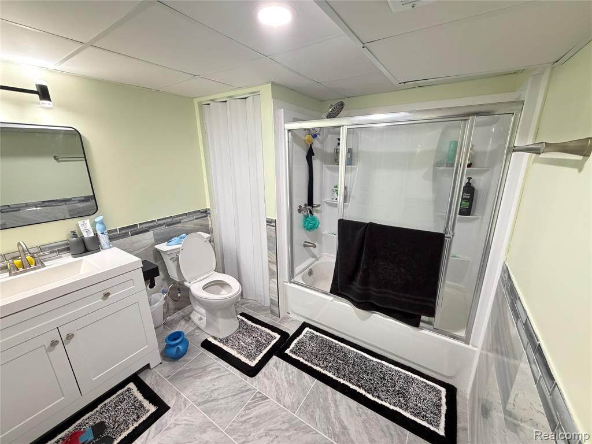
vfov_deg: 85.7
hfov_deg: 102.1
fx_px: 239
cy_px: 222
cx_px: 296
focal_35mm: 14
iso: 640
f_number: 2.2
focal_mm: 2.22
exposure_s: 1/60
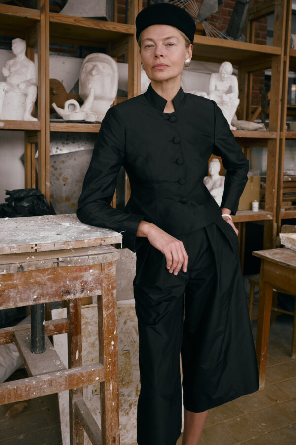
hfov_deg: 39.4
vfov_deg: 56.5
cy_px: 222
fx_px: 413
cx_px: 148
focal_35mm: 34
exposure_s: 1/125
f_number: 5.6
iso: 1000
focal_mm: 33.5
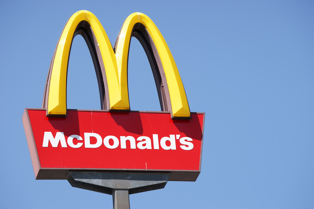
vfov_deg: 6.9
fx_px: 1744
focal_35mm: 200
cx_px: 157
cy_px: 104
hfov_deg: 10.3
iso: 100
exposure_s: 1/250
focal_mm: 200
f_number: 8
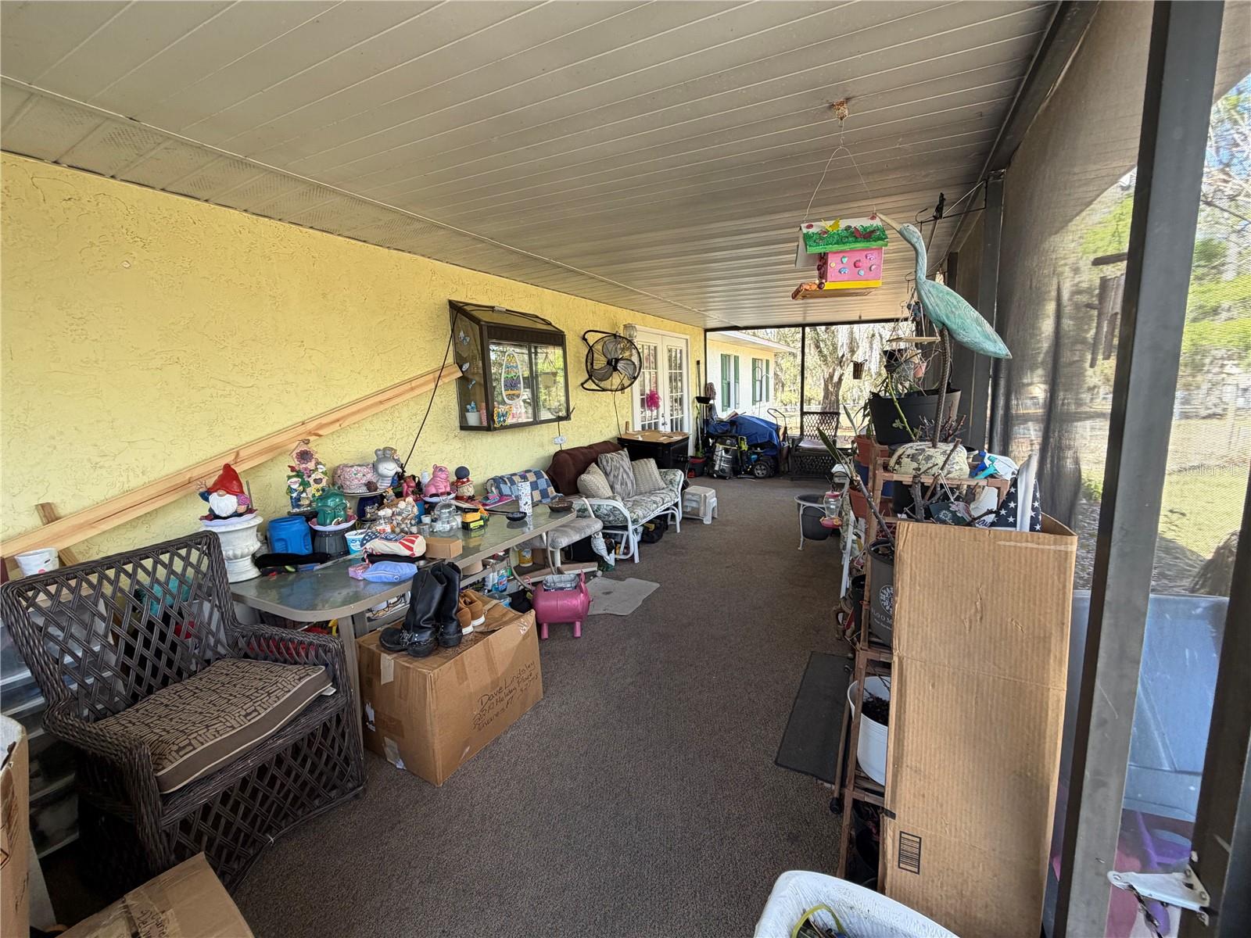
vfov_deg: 85.7
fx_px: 506
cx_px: 626
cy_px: 469
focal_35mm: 14
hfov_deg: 102.1
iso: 100
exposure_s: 1/121
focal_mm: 2.22
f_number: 2.2
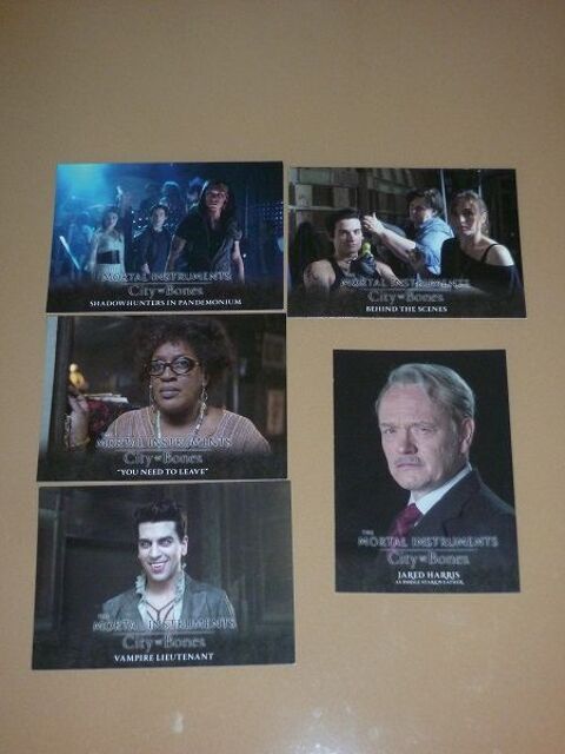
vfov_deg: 36.8
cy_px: 377
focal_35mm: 52
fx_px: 1132
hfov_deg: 28.0
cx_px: 282
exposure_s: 1/160
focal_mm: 9.2
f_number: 3.7
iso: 400
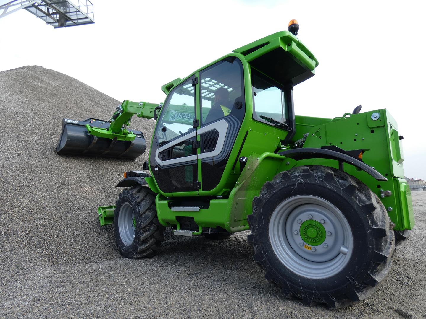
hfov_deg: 81.7
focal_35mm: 20
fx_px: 246
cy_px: 160
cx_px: 213
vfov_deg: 66.0
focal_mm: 3.6
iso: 80
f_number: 2.8
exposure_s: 1/500
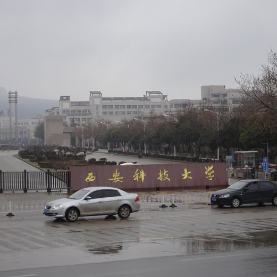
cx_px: 132
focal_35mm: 76
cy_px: 138
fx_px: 688
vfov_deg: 22.8
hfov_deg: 22.8
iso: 160
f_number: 4.5
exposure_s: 1/400
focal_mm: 10.95
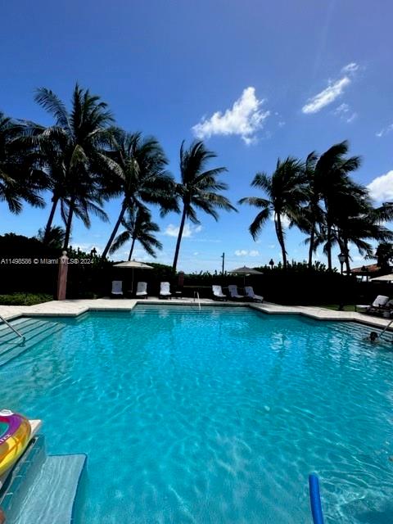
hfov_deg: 85.7
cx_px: 196
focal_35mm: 14
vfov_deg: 102.1
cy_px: 262
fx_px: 212
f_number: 2.2
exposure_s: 1/2212
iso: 50
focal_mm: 2.22
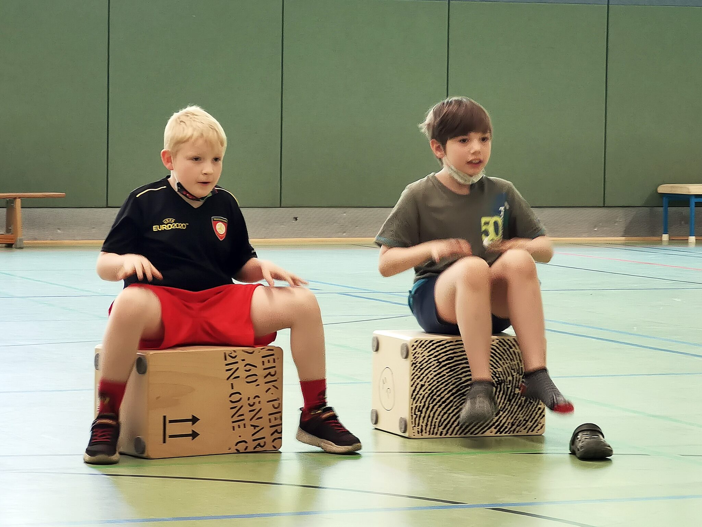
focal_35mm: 136
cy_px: 264
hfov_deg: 14.5
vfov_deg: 10.9
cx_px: 351
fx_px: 2758
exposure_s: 1/25
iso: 500
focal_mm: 14.46
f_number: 3.4
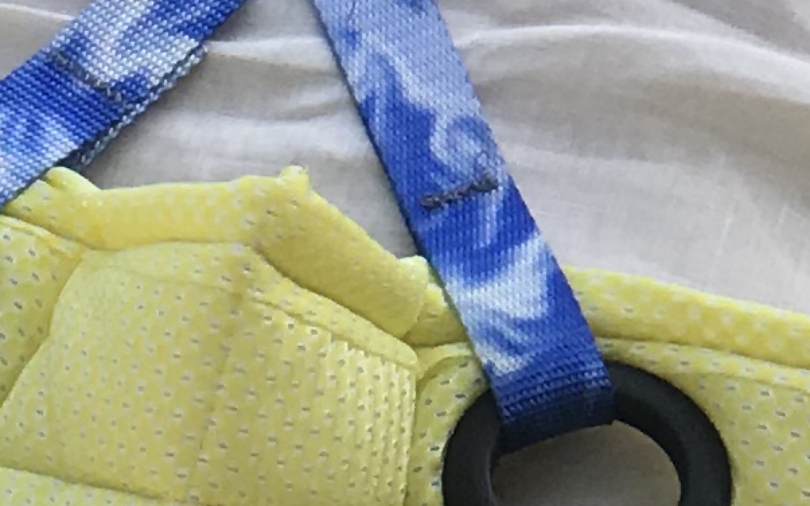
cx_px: -225
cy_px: 1042
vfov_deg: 3.2
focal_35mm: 405
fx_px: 8939
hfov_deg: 5.2
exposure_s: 1/736
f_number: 2.8
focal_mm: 6.6
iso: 20
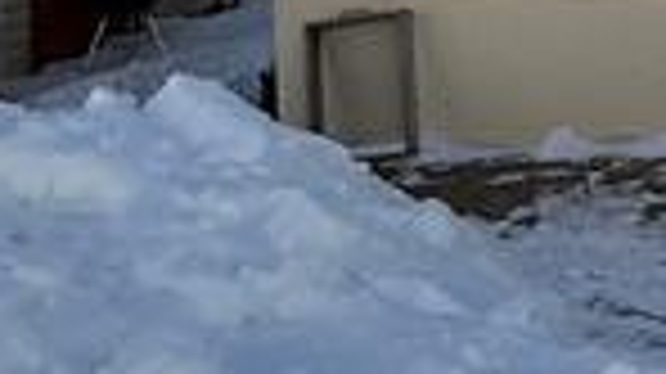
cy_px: -203
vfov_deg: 14.2
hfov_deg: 24.3
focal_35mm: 79
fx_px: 1394
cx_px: 810
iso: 50
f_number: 2.2
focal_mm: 2.22
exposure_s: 1/2611
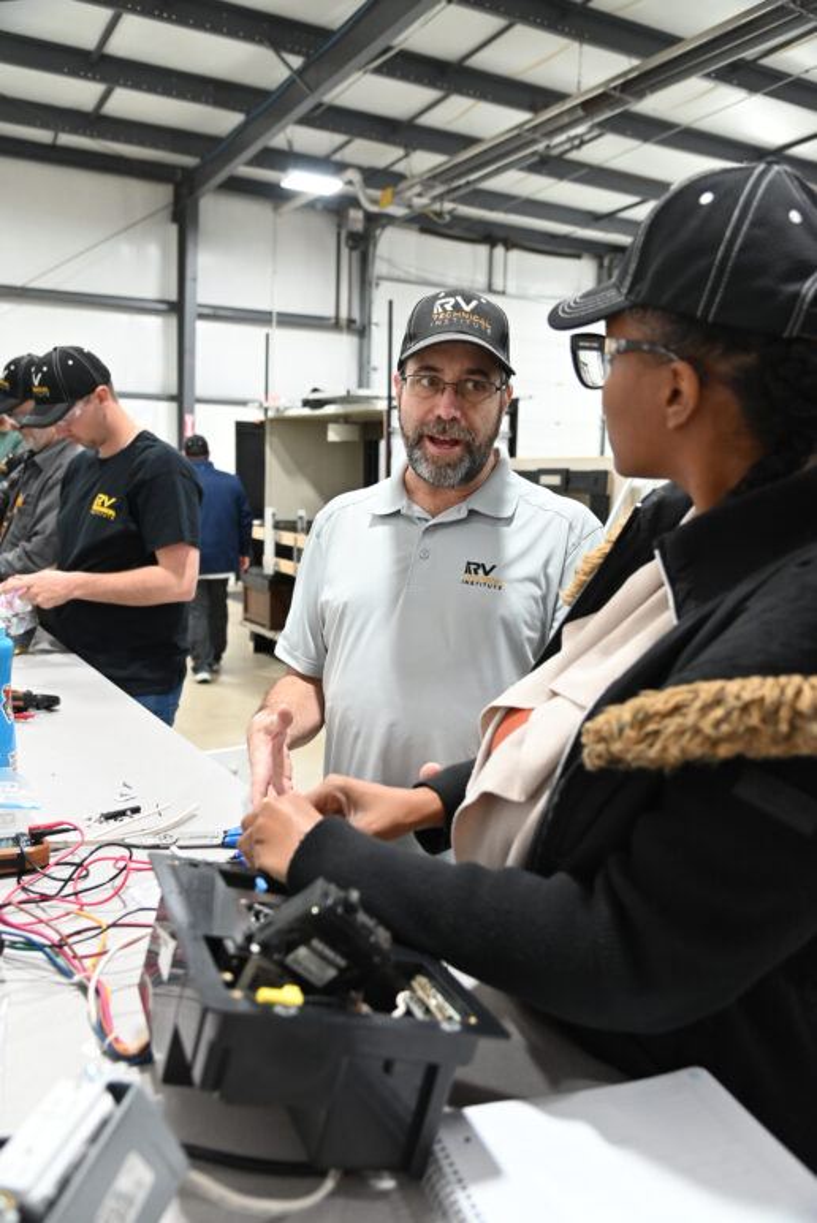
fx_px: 1020
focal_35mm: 30
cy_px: 612
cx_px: 408
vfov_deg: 61.9
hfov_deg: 43.6
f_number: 4
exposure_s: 1/125
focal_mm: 30
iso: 1800
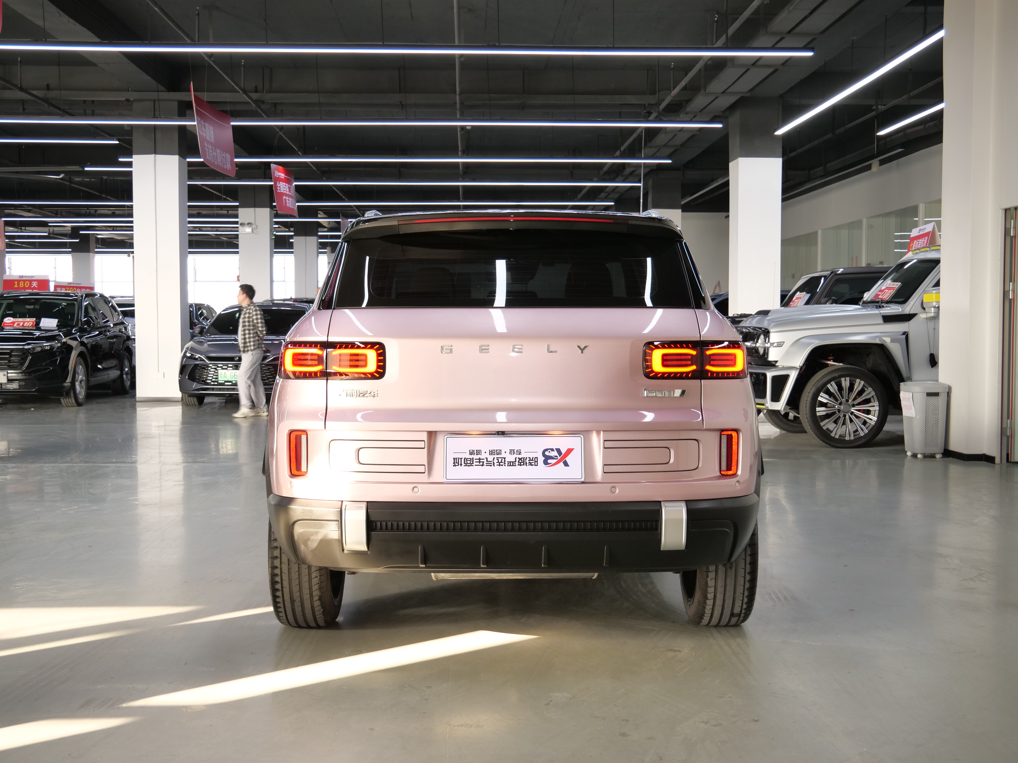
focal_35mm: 40
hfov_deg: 46.8
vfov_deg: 36.0
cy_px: 382
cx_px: 509
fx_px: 1176
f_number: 4.1
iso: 400
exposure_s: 1/40
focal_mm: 20
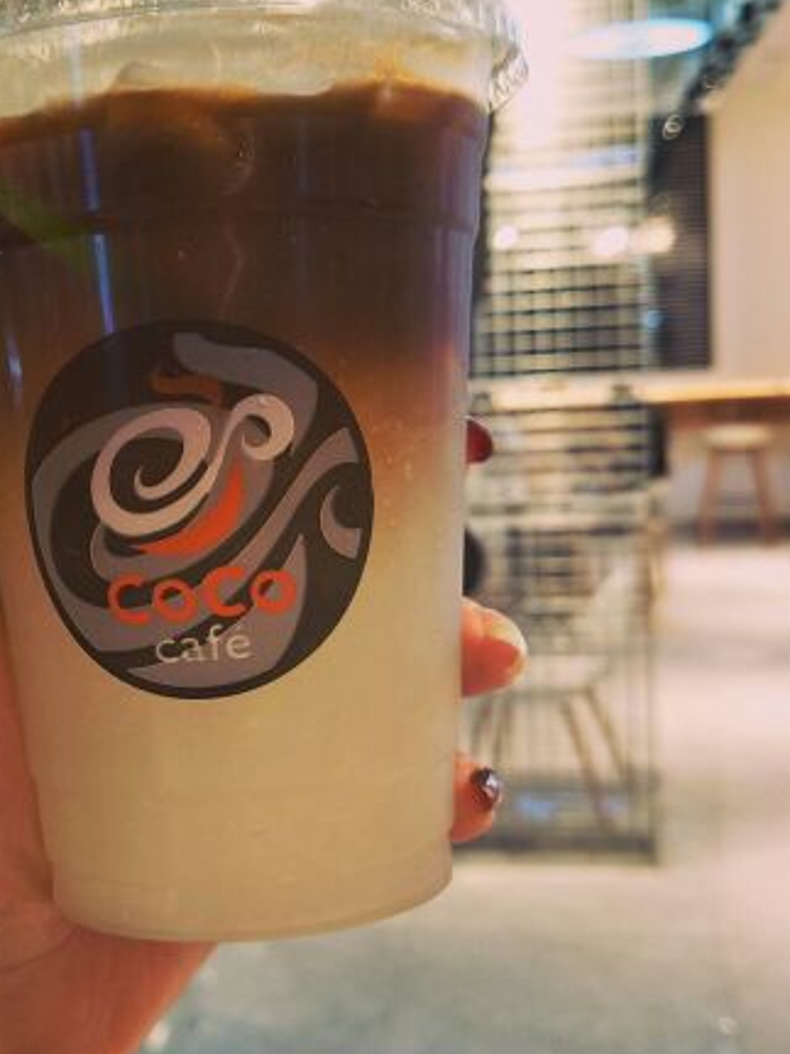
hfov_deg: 36.2
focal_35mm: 39
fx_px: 1187
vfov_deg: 47.9
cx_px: 234
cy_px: 523
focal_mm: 4.1
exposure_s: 1/50
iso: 60
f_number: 1.7
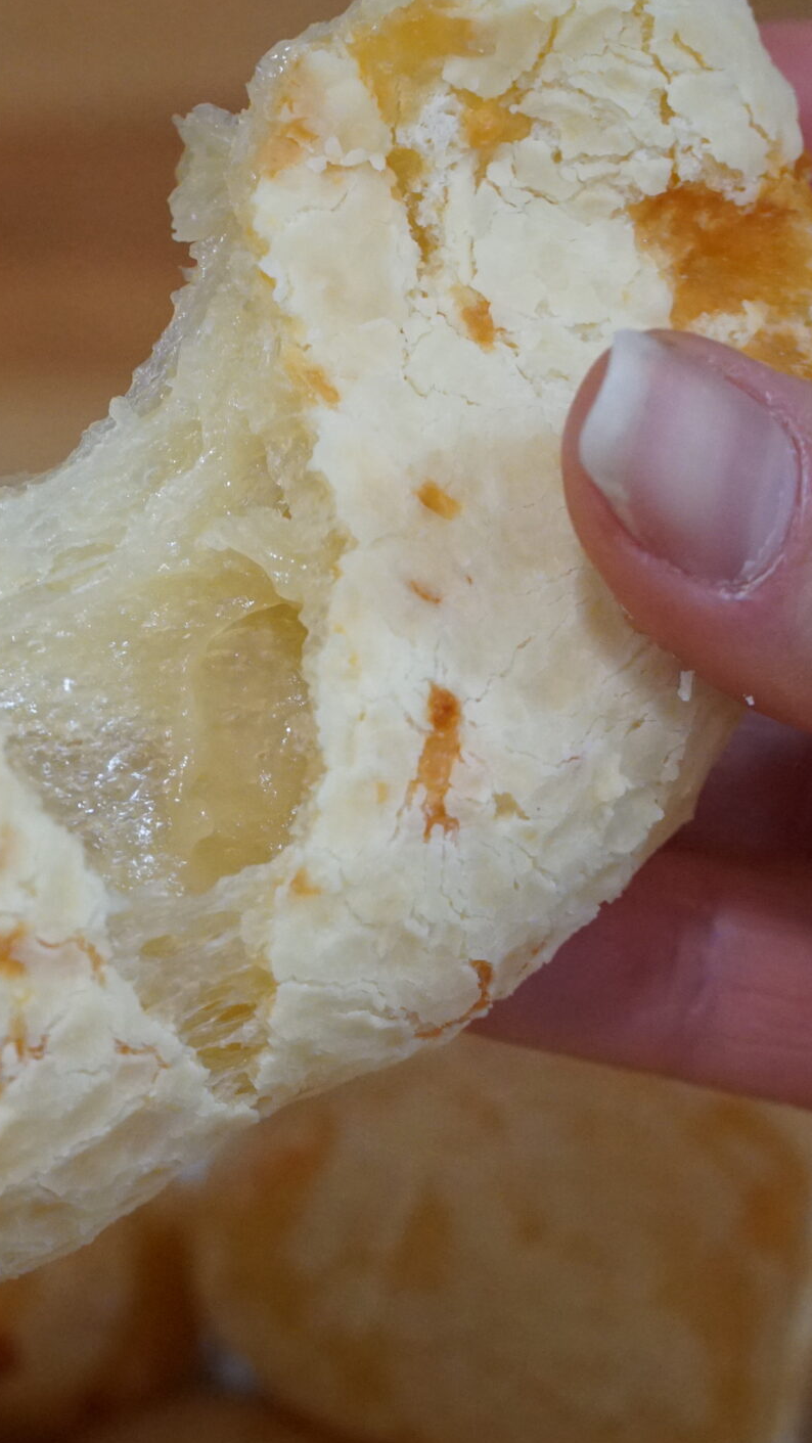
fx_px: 8074
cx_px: 84
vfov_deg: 10.2
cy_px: 764
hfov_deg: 5.7
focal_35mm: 211
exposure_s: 1/160
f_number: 5.6
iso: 2500
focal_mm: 74
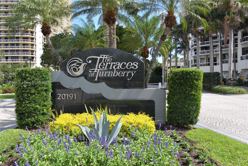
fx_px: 193
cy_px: 83
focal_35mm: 28
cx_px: 124
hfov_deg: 65.5
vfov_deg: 46.4
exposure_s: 1/250
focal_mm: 28
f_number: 8
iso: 160
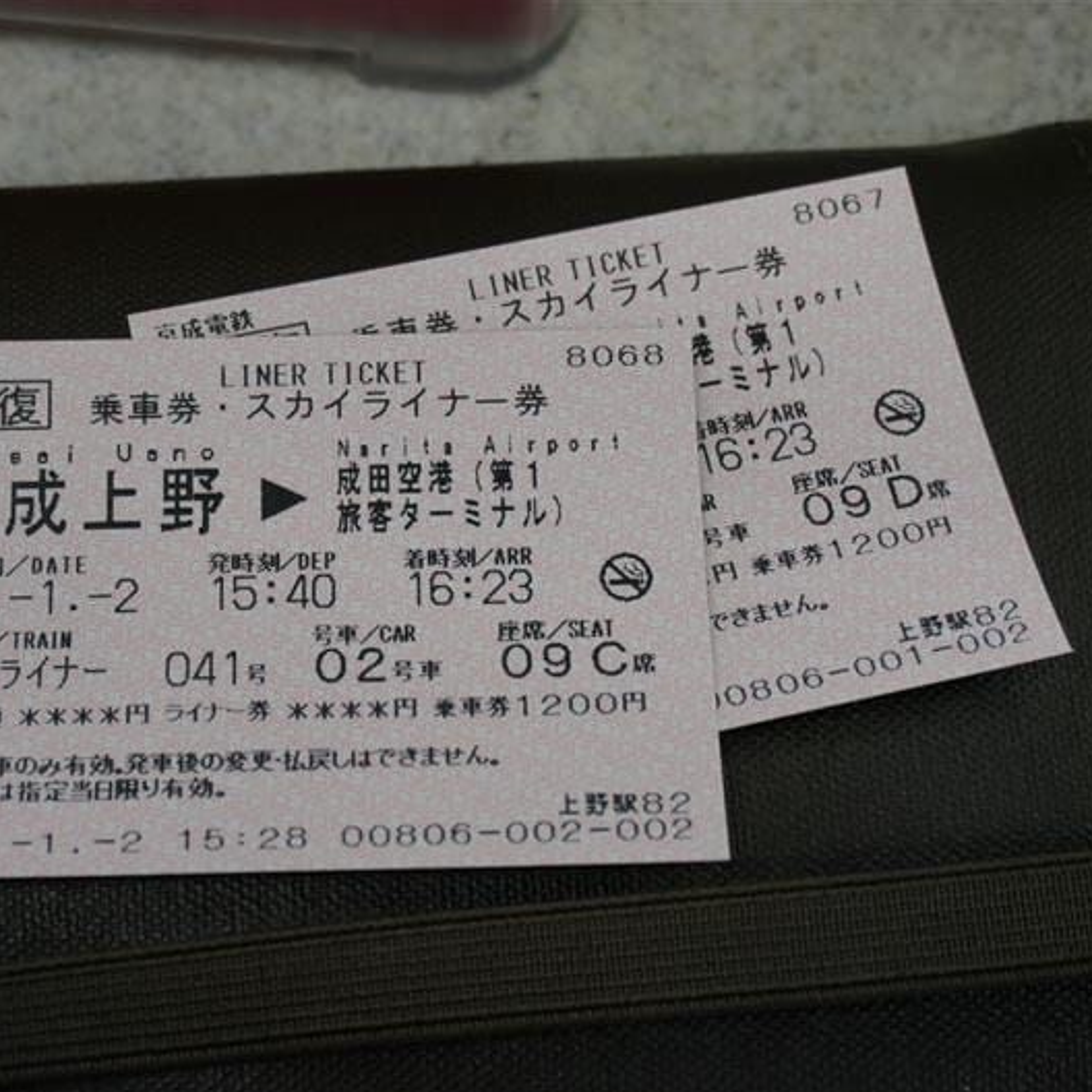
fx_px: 2271
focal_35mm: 64
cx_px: 376
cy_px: 547
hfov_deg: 26.9
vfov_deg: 27.0
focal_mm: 33
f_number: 5
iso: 500
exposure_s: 1/60
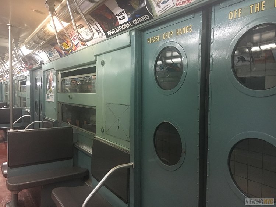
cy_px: 104
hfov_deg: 61.6
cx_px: 138
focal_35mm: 29
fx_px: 231
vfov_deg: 48.3
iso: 200
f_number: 2.2
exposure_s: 1/30
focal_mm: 4.15
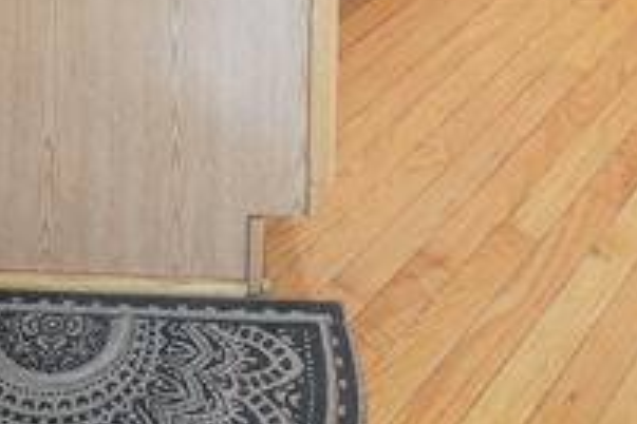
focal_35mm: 61
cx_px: 89
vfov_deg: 13.9
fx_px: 1079
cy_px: -641
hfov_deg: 31.6
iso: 320
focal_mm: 12
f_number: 4
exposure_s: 1/30
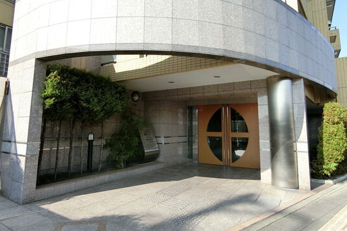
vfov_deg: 57.0
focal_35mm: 22
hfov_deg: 78.6
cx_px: 174
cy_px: 100
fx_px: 212
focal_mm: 4.06
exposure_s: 1/640
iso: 80
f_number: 2.7
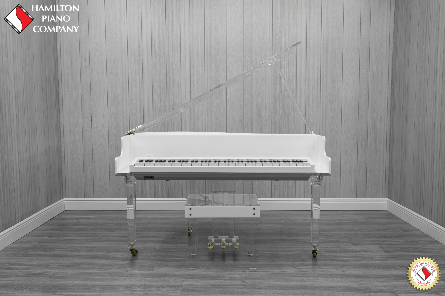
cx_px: 222
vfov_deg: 37.9
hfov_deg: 54.4
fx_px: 433
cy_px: 148
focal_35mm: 35
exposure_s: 1/3
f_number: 10
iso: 100
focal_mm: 35
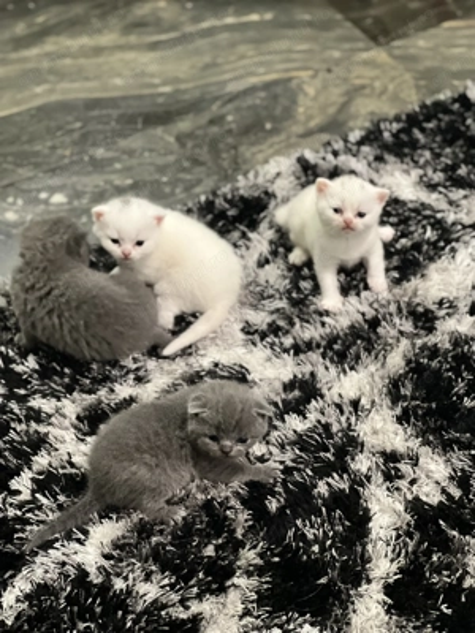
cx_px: 238
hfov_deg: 19.1
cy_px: 316
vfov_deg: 25.3
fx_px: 1409
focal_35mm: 77
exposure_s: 1/14
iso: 640
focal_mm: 9
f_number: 2.8
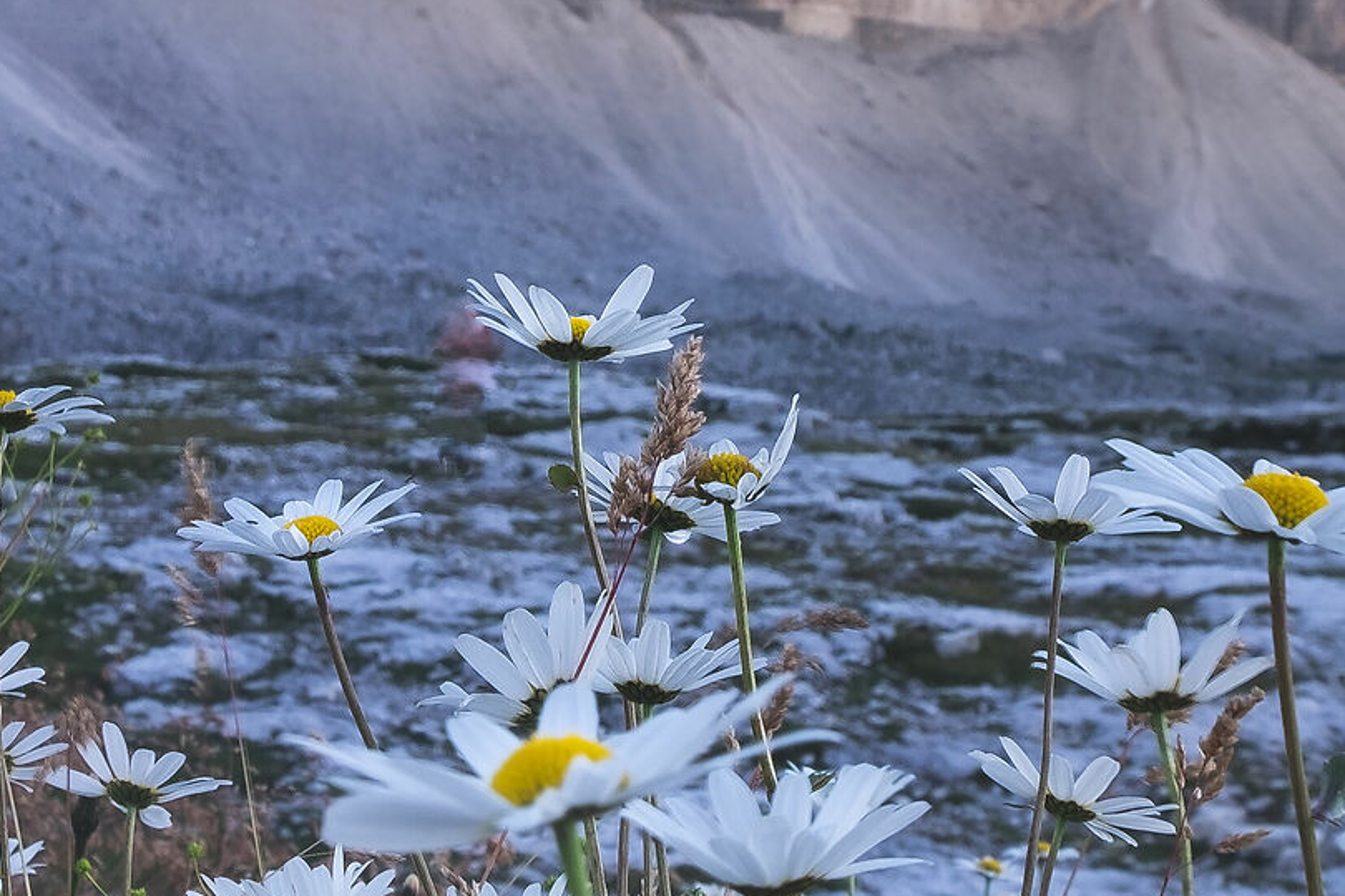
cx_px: 325
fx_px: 3101
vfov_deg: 16.4
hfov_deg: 24.2
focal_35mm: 83
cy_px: 256
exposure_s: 1/4
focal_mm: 18.8
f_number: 9
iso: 200
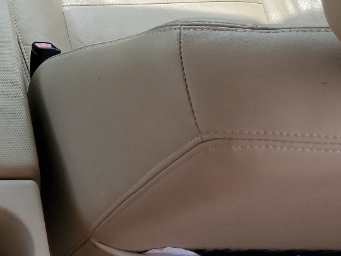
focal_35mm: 77
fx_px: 759
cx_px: -90
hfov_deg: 22.8
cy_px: -72
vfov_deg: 17.9
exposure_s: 1/909
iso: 50
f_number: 1.5
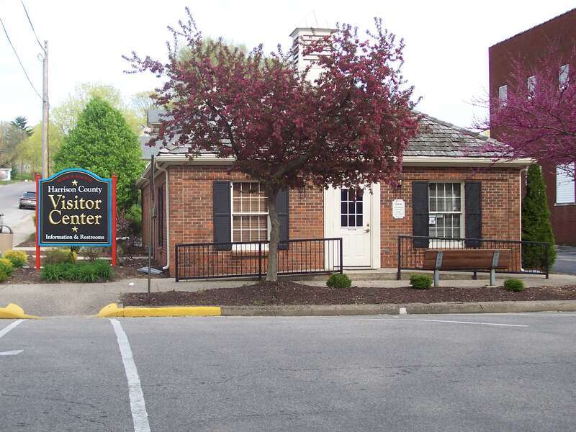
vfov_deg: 25.7
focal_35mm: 57
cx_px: 288
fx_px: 948
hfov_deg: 33.8
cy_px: 216
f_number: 3.4
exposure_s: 1/500
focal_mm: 8.6
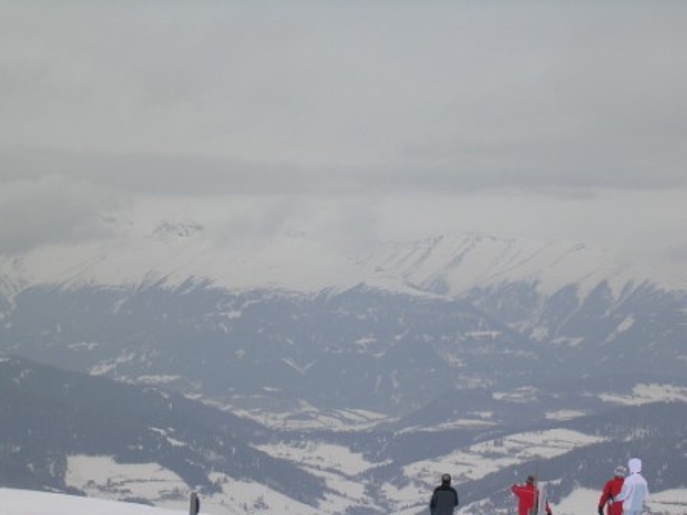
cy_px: 258
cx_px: 344
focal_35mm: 115
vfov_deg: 12.9
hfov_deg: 17.1
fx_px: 2282
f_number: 4.9
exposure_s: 1/621
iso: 50
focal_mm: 17.4
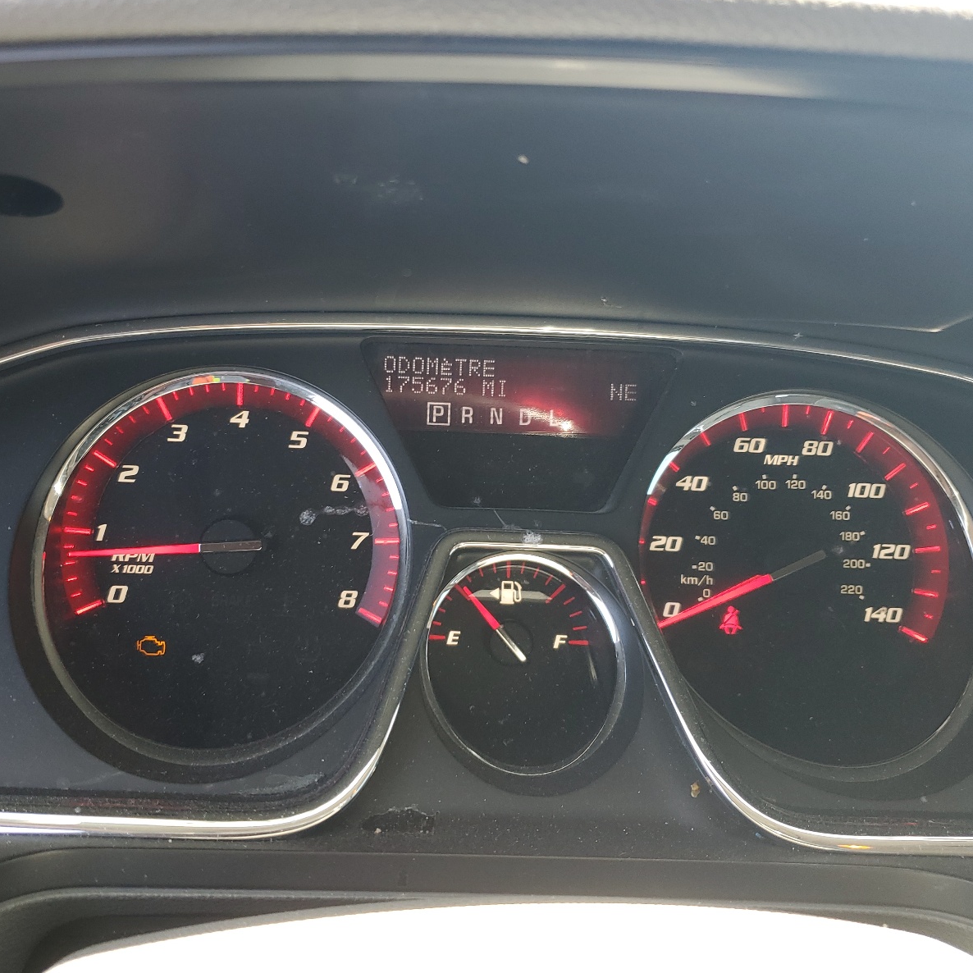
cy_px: 488
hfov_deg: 52.5
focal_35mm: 31
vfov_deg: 52.5
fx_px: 986
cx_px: 441
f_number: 1.5
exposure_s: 1/120
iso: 53
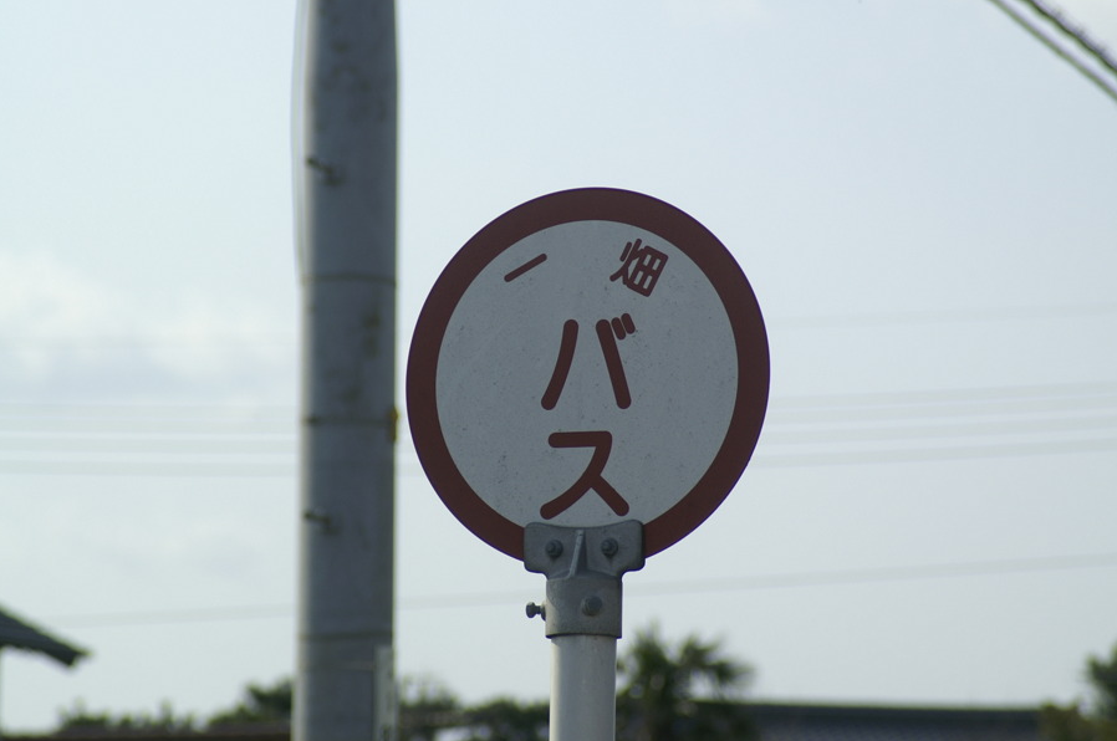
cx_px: 590
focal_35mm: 180
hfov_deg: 11.5
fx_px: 5564
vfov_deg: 7.6
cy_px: 371
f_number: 6.3
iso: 100
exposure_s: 1/1000
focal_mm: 105
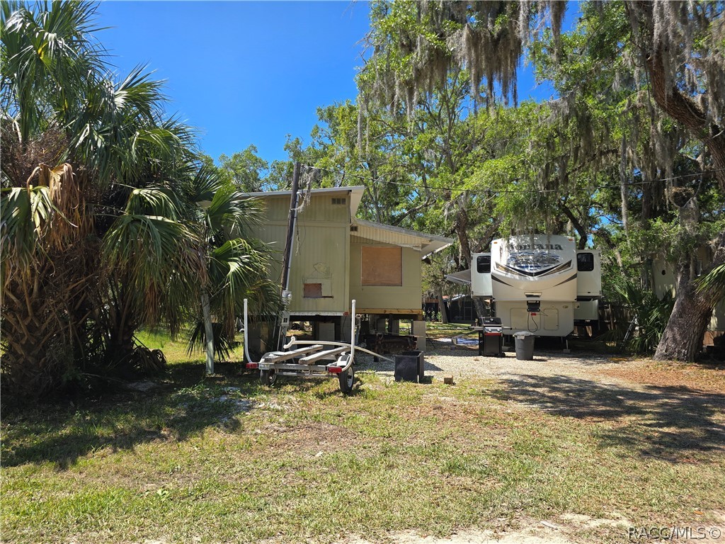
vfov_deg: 58.9
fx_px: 482
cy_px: 272
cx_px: 362
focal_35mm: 23
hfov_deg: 73.9
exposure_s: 1/508
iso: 12
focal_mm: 6.3
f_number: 1.7
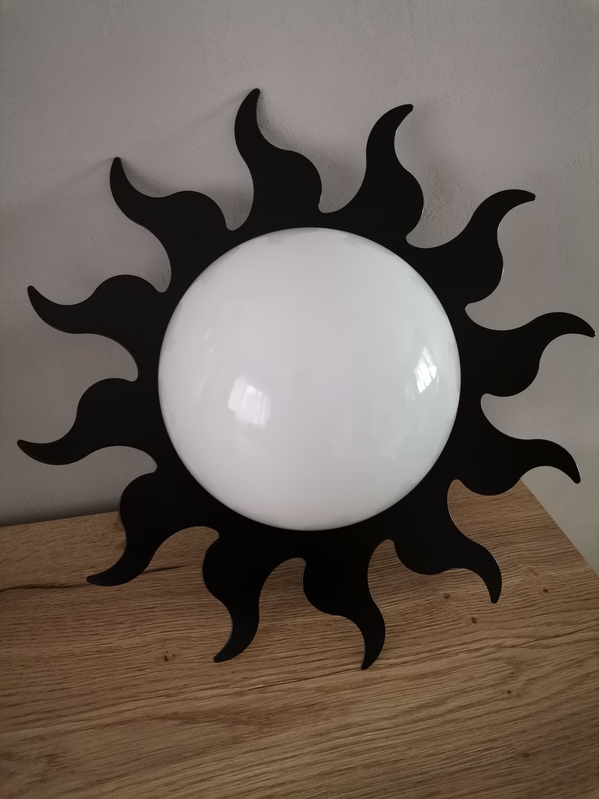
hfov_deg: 53.1
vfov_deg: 67.3
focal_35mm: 26
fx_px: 600
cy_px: 400
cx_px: 300
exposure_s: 1/24
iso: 1250
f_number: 1.8
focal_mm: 4.75
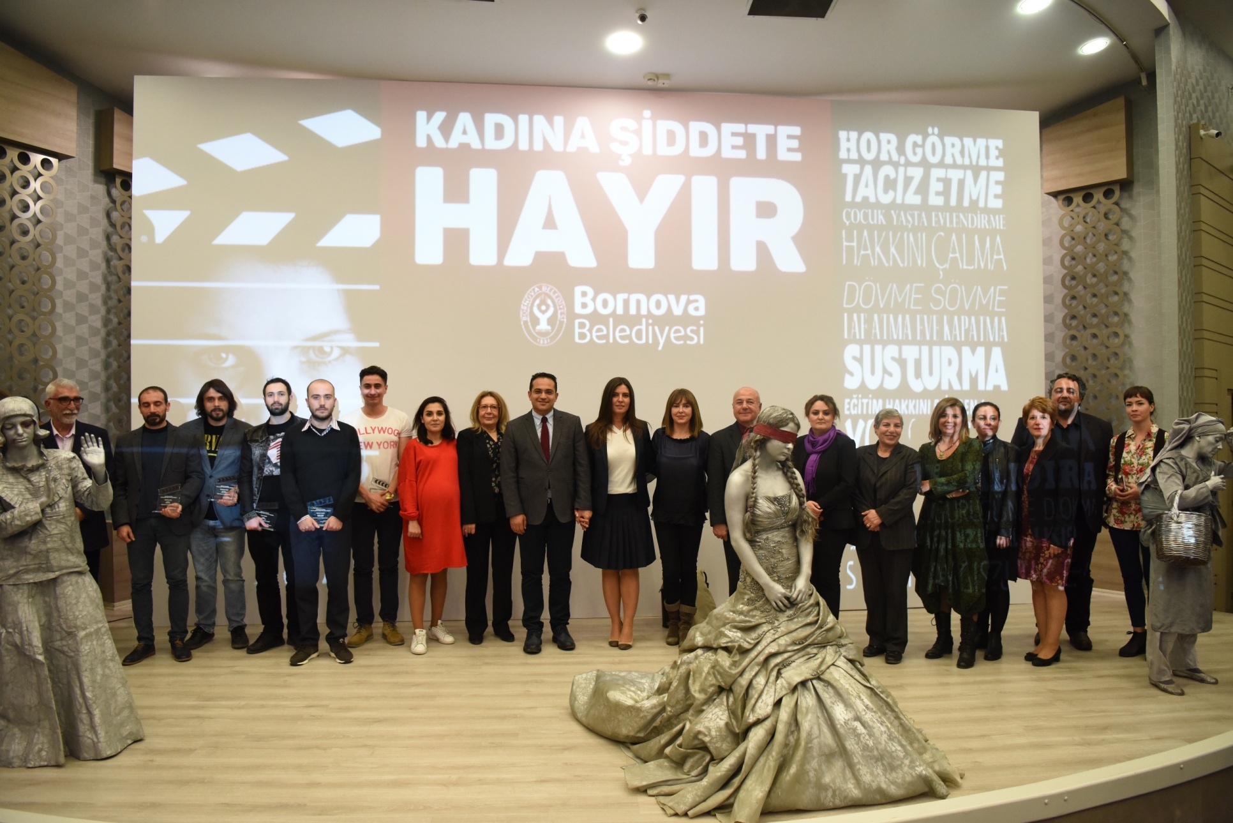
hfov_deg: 73.7
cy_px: 412
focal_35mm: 24
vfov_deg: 53.2
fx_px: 822
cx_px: 616
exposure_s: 1/160
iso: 2000
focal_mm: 24
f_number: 2.8
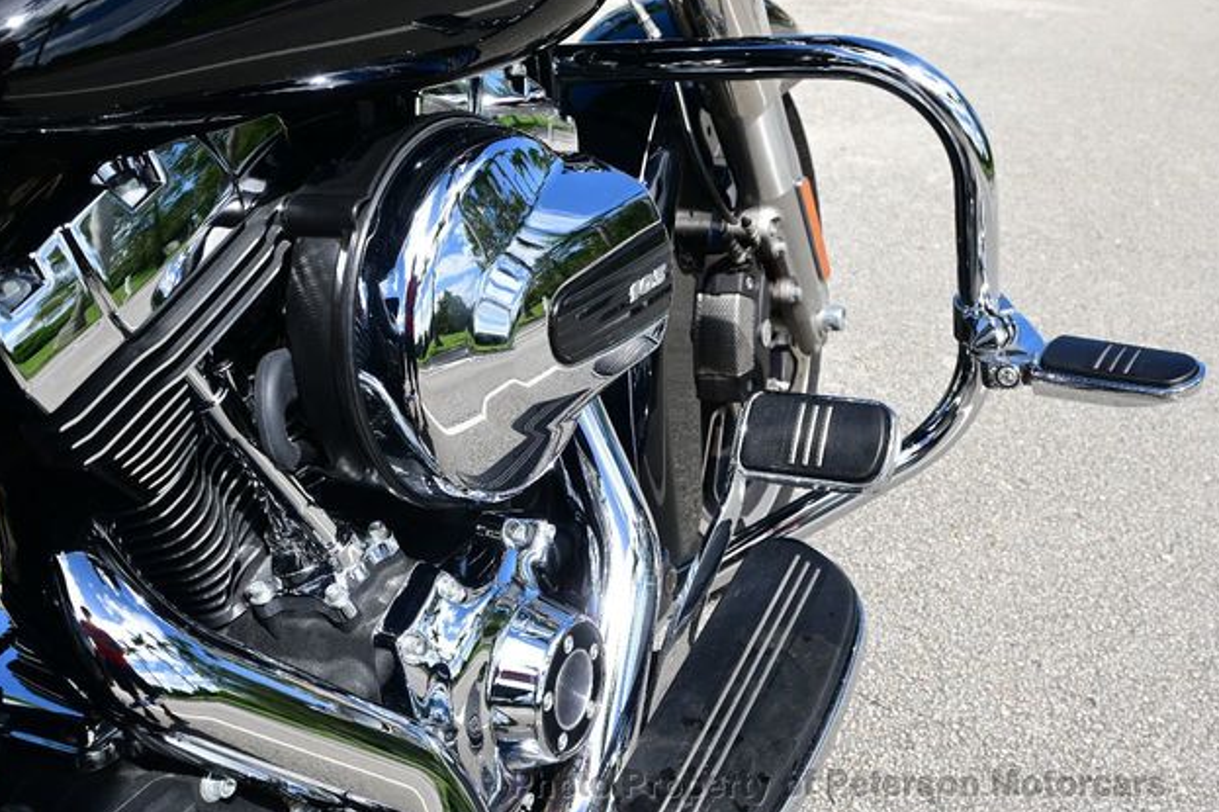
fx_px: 1279
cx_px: 605
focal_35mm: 38
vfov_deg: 35.2
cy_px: 404
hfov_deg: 51.0
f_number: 8
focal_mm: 24.5
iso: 100
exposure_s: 1/250
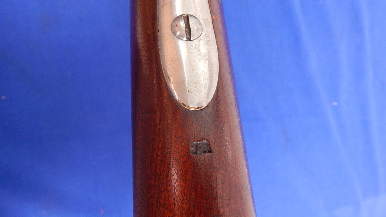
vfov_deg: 40.2
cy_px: 113
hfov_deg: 66.1
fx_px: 297
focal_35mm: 29
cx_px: 191
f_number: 3.1
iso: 400
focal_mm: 4.5
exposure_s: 1/13
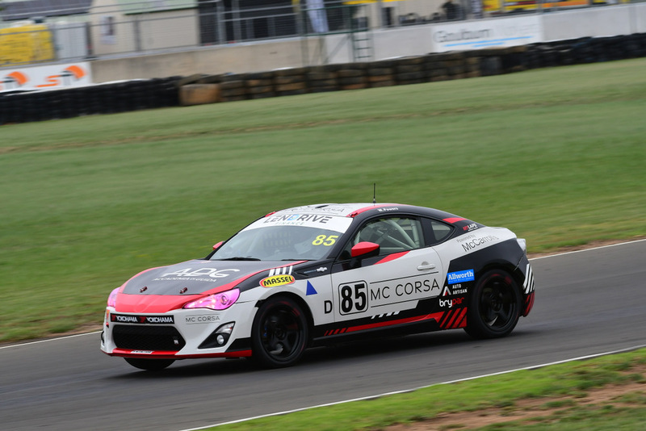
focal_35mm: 315
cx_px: 323
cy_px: 216
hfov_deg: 6.5
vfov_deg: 4.4
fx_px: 5654
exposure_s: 1/320
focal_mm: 210
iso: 320
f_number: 10
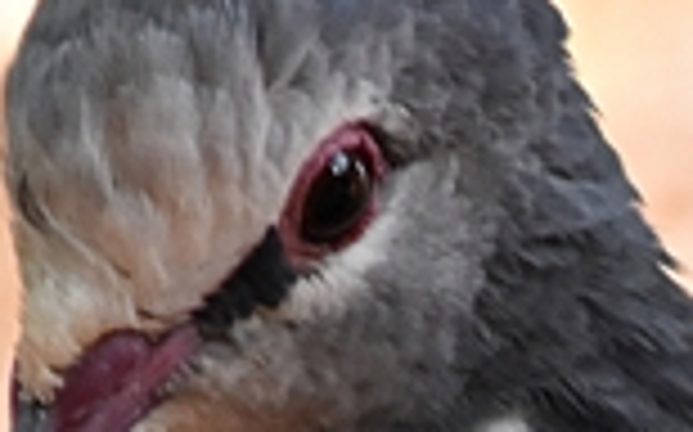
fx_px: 26818
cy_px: 1114
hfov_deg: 1.5
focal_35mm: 1421
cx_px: 1251
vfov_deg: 0.9
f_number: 5.6
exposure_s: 1/125
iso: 1600
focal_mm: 140
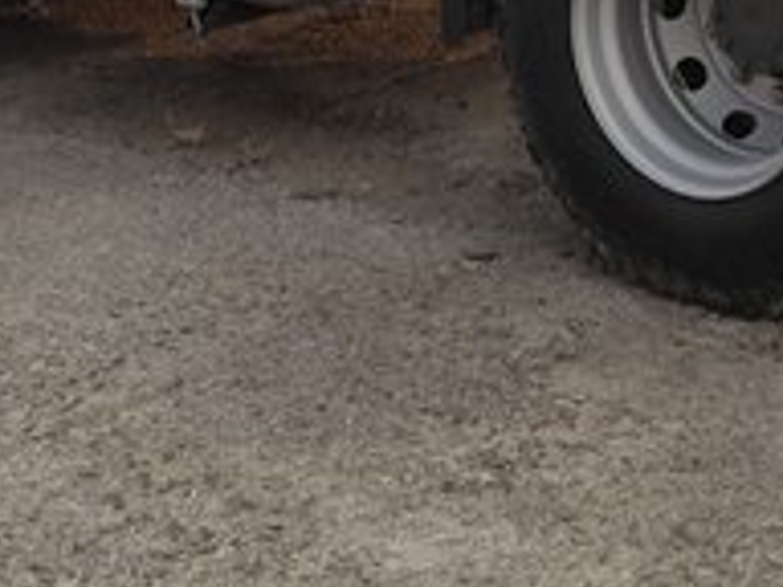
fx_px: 2171
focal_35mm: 96
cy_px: -379
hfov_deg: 19.8
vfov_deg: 14.1
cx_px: 799
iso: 50
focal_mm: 6.14
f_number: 1.65
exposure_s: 1/536
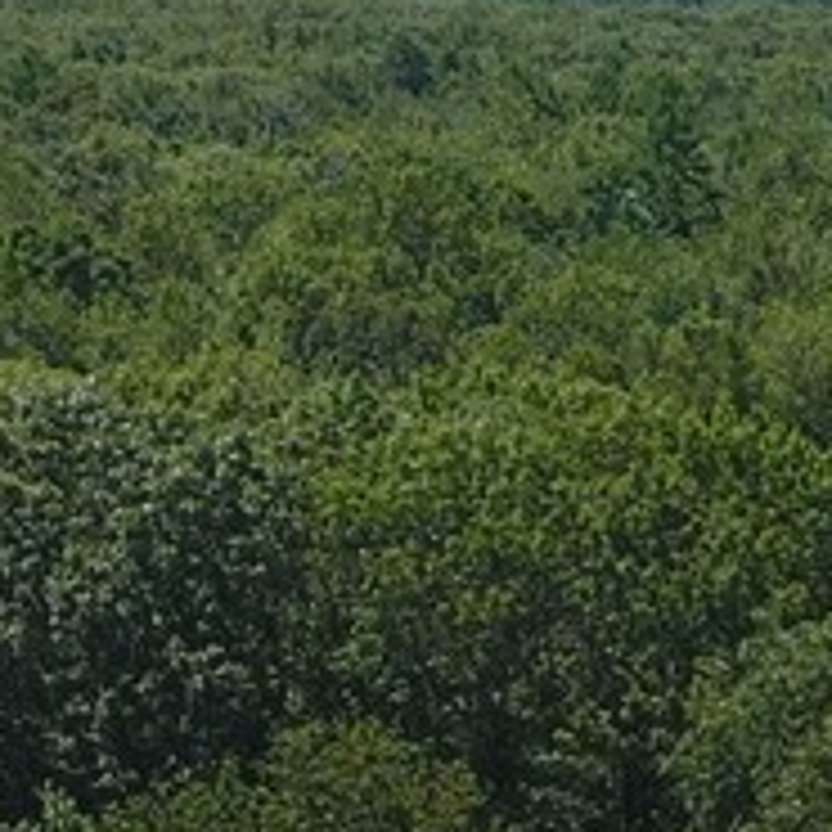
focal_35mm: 98
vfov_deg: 15.2
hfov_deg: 17.2
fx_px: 2665
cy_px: 1516
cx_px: 917
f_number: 2.8
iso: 100
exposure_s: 1/716
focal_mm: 3.61
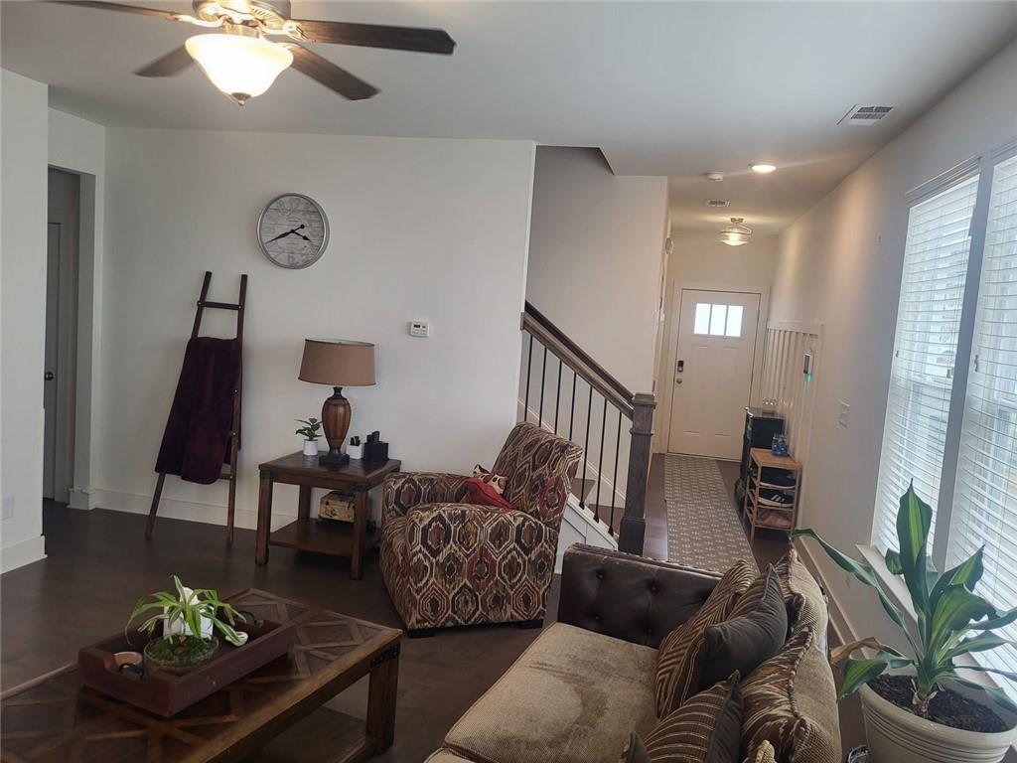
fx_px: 764
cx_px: 508
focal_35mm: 26
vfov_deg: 53.1
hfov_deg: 67.3
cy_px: 382
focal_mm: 5.4
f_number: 1.8
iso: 160
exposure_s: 1/120
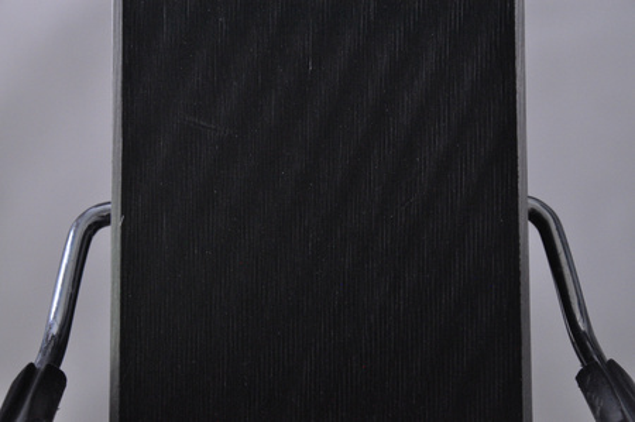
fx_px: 2775
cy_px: 211
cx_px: 318
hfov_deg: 13.1
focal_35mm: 158
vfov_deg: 8.7
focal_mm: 105
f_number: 11
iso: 3200
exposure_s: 1/125
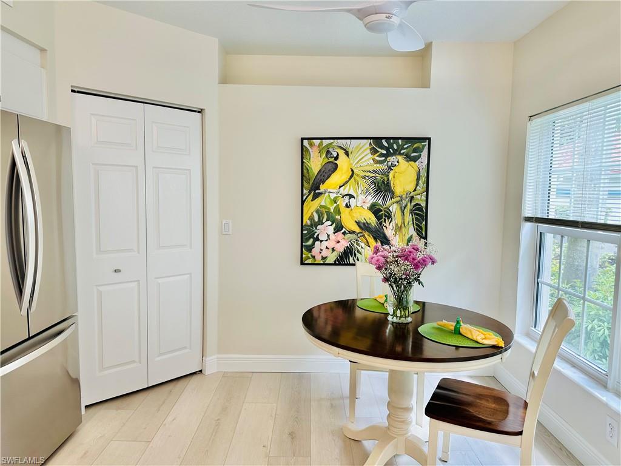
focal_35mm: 24
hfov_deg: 71.6
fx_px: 431
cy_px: 233
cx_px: 310
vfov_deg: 56.8
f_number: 1.78
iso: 64
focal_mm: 6.86
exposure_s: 1/132
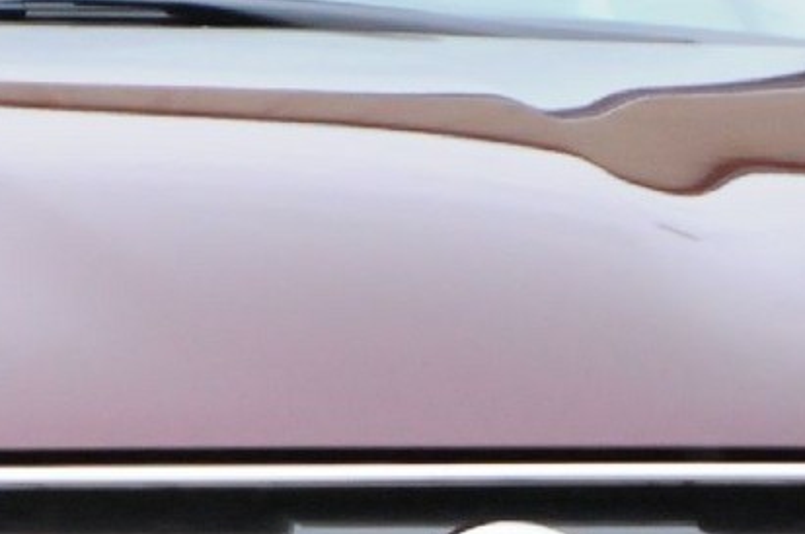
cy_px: 543
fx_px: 24760
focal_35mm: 1109
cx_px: -415
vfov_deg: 1.2
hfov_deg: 1.9
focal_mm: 122
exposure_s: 1/500
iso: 2000
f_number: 5.6
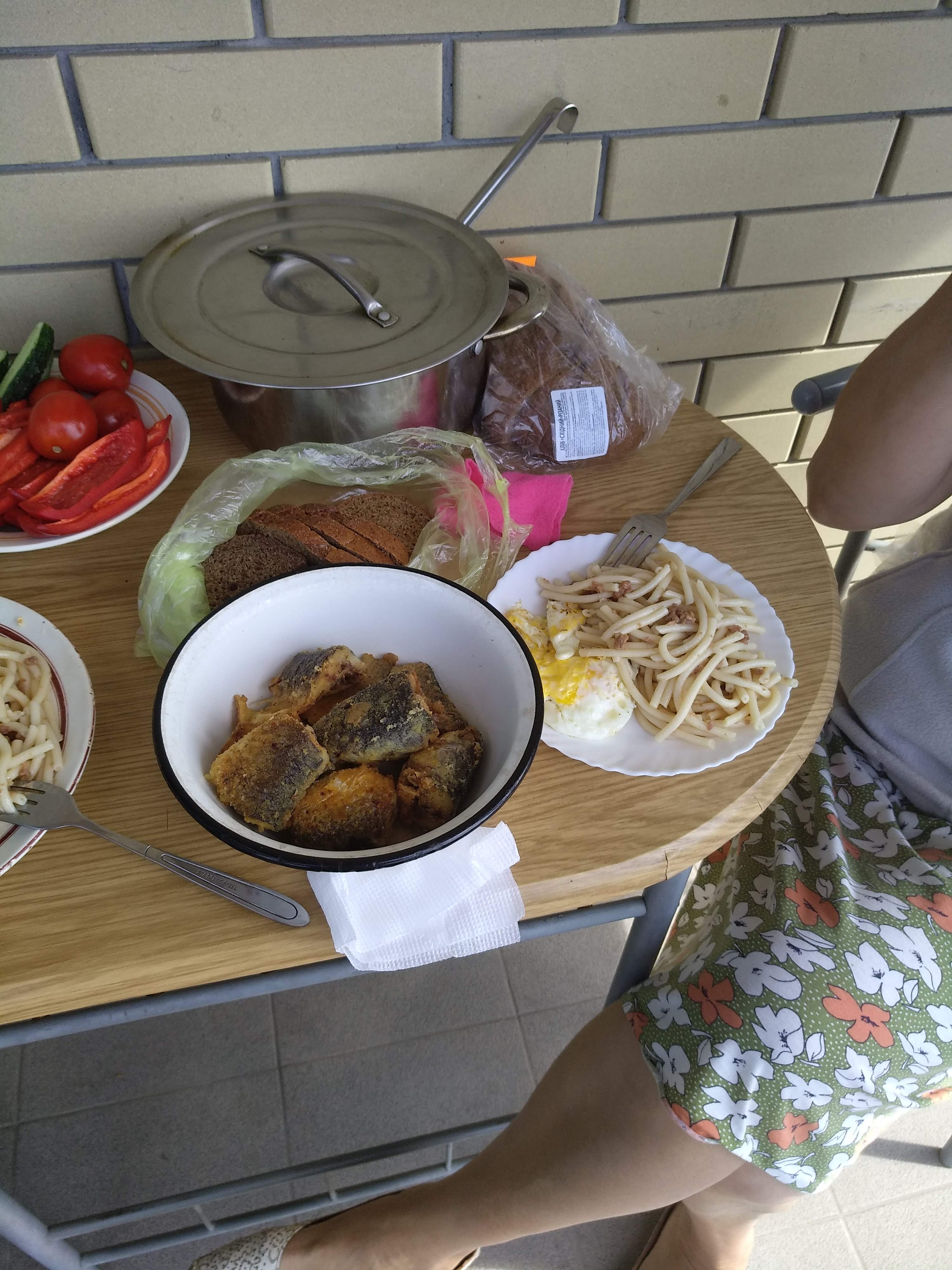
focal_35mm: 22
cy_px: 635
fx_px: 807
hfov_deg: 61.1
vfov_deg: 76.4
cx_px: 476
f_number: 2.2
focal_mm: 3.81
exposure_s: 1/195
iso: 100
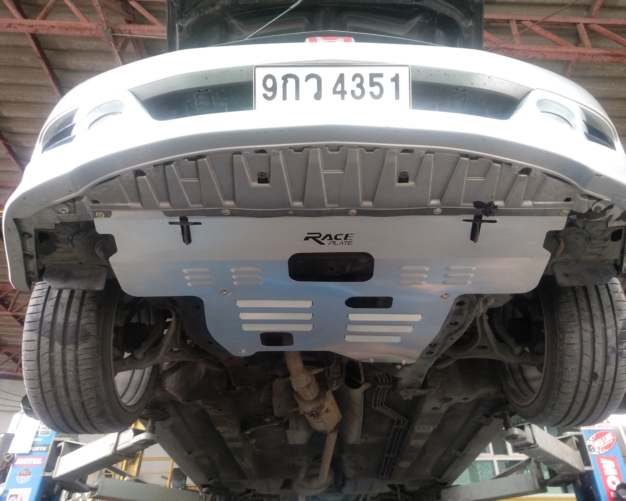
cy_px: 250
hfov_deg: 72.5
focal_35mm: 23
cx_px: 329
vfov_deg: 60.9
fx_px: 426
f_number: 2.2
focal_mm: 3.81
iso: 400
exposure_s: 1/33
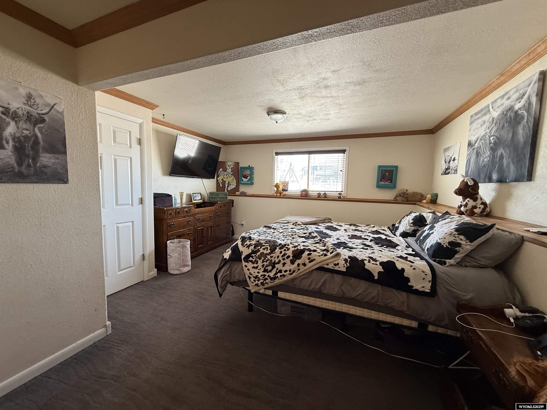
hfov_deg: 102.1
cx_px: 274
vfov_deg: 85.7
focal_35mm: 14
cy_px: 205
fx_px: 221
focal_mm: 2.22
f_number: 2.2
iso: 200
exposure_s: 1/60
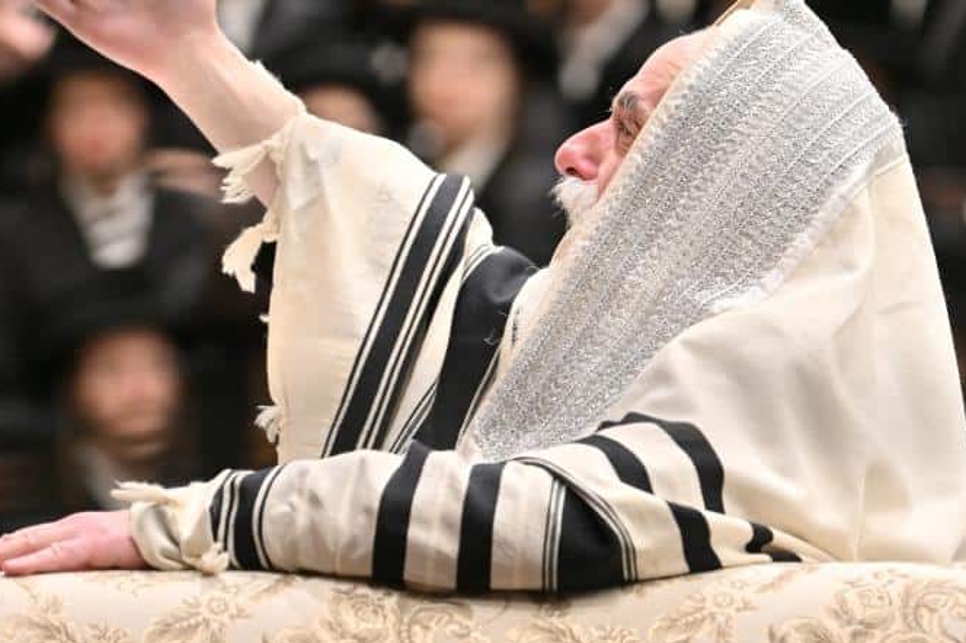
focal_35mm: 370
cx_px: 610
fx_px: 9923
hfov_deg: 5.6
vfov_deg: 3.7
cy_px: 310
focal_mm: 160
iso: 250
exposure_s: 1/200
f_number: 2.8
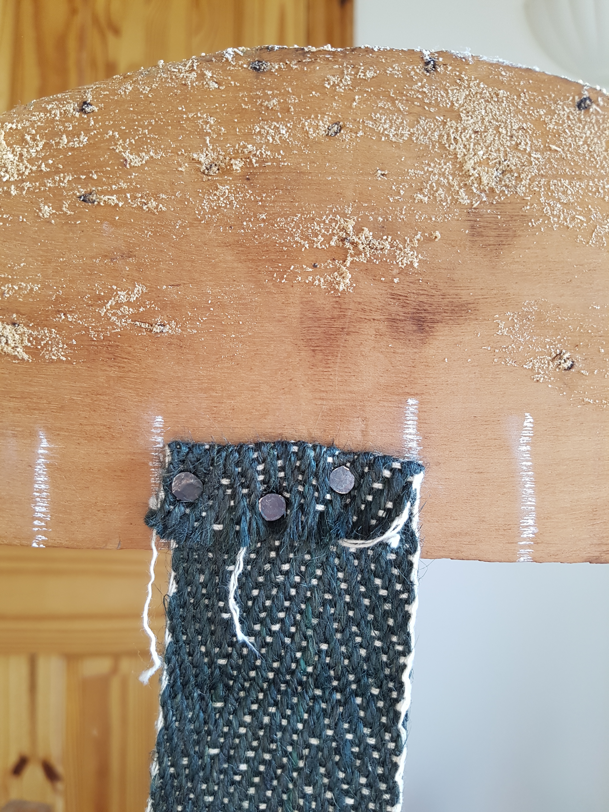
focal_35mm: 26
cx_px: 304
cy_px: 406
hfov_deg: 53.1
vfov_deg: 67.3
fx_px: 610
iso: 100
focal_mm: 4.2
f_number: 1.7
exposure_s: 1/100
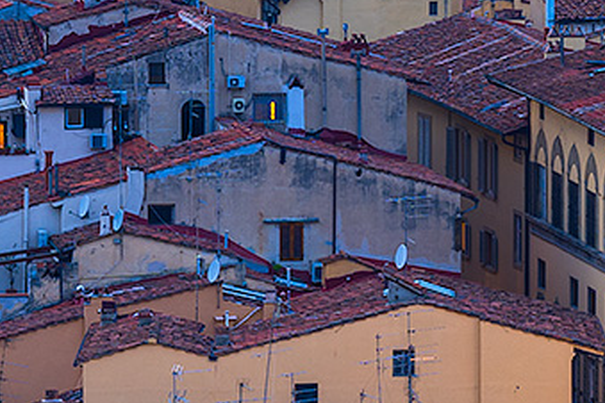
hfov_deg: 4.3
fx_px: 7999
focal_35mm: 476
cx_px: 825
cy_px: -237
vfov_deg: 2.9
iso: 31
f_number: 11
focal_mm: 85
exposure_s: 5
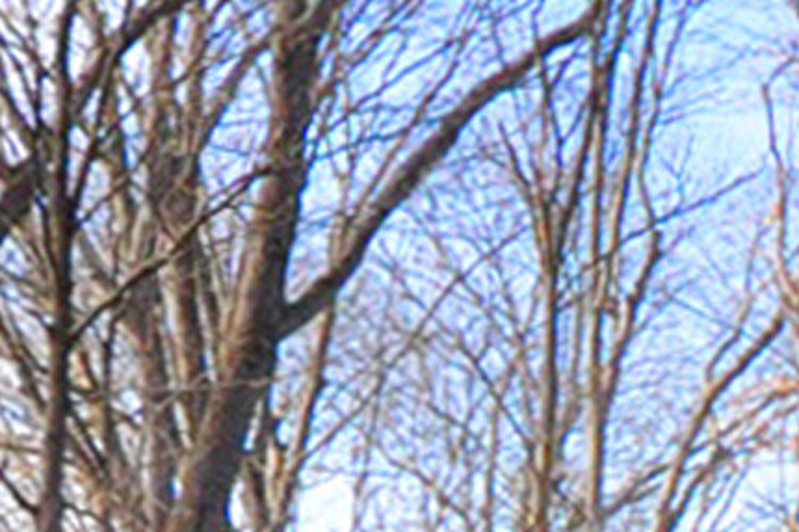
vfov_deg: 9.7
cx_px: 2135
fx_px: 2913
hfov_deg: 11.6
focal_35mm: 131
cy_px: 1043
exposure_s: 1/640
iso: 1250
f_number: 8
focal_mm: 13
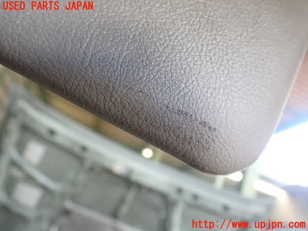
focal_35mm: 30
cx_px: 154
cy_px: 116
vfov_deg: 46.8
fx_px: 267
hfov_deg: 60.0
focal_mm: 5.4
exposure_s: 1/125
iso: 500
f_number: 2.3
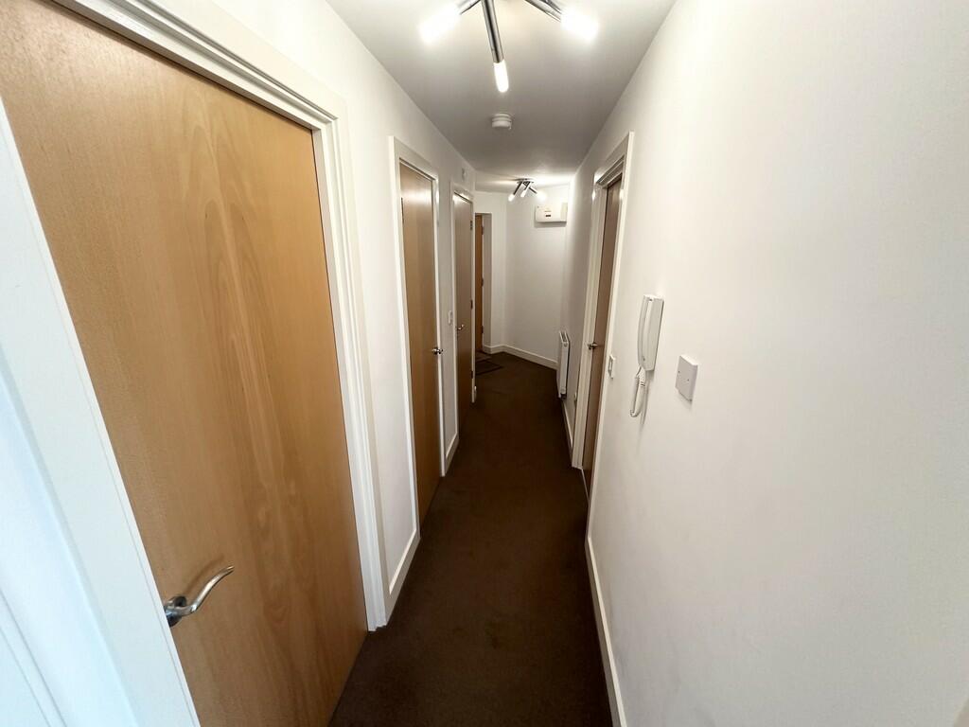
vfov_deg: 85.7
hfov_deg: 102.1
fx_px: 392
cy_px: 364
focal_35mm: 14
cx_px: 484
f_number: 2.2
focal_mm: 2.22
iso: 250
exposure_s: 1/100
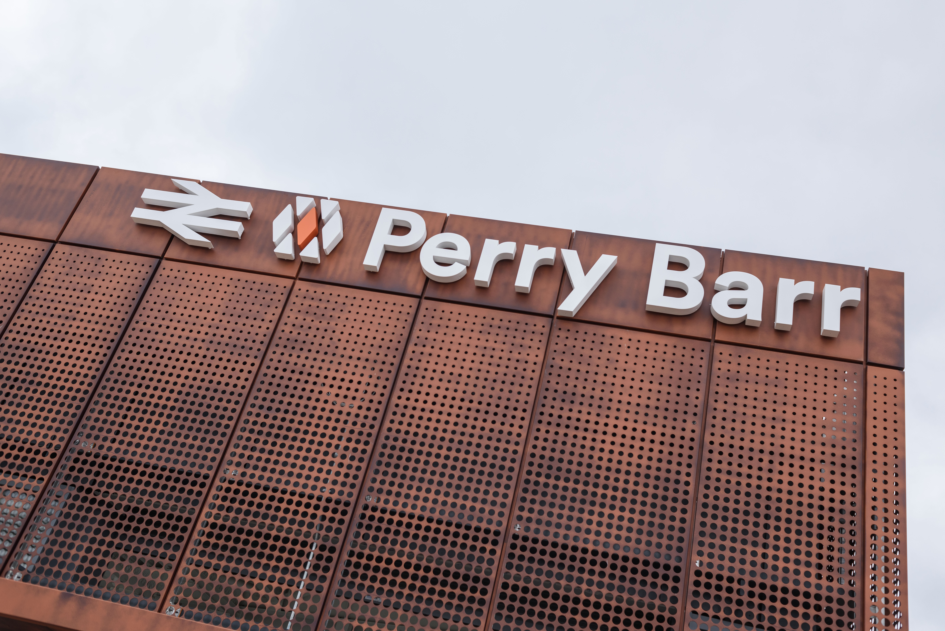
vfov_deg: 37.9
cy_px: 316
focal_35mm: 35
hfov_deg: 54.4
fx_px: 919
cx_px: 472
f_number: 5.6
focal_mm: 35
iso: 200
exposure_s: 1/320
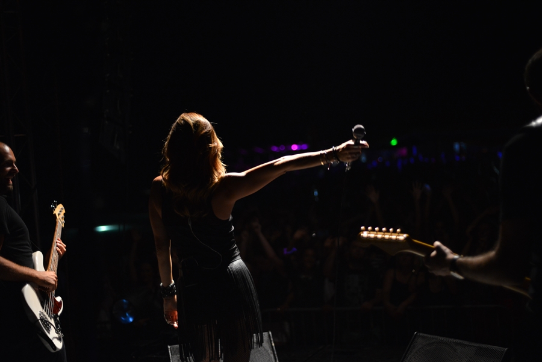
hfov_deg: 39.6
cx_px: 271
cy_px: 181
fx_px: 753
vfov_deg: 27.0
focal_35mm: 50
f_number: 1.8
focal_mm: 50
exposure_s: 1/200
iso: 2000
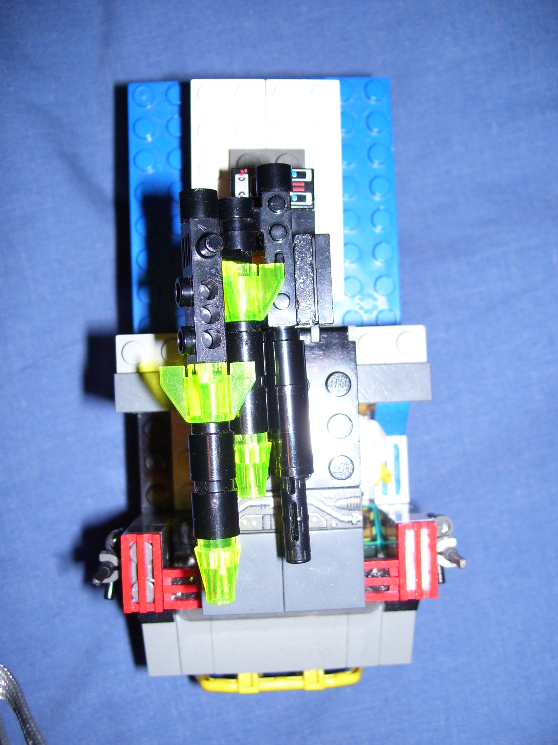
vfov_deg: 50.2
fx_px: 796
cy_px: 372
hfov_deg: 38.6
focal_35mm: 37
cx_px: 279
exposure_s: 1/60
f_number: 2.7
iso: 80
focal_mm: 6
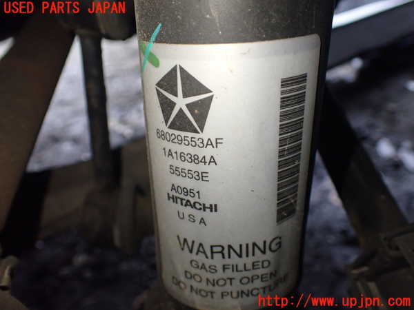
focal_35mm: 30
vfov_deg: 46.8
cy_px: 155
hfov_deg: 60.0
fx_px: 359
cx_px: 207
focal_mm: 5.4
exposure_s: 1/125
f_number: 2.3
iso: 500
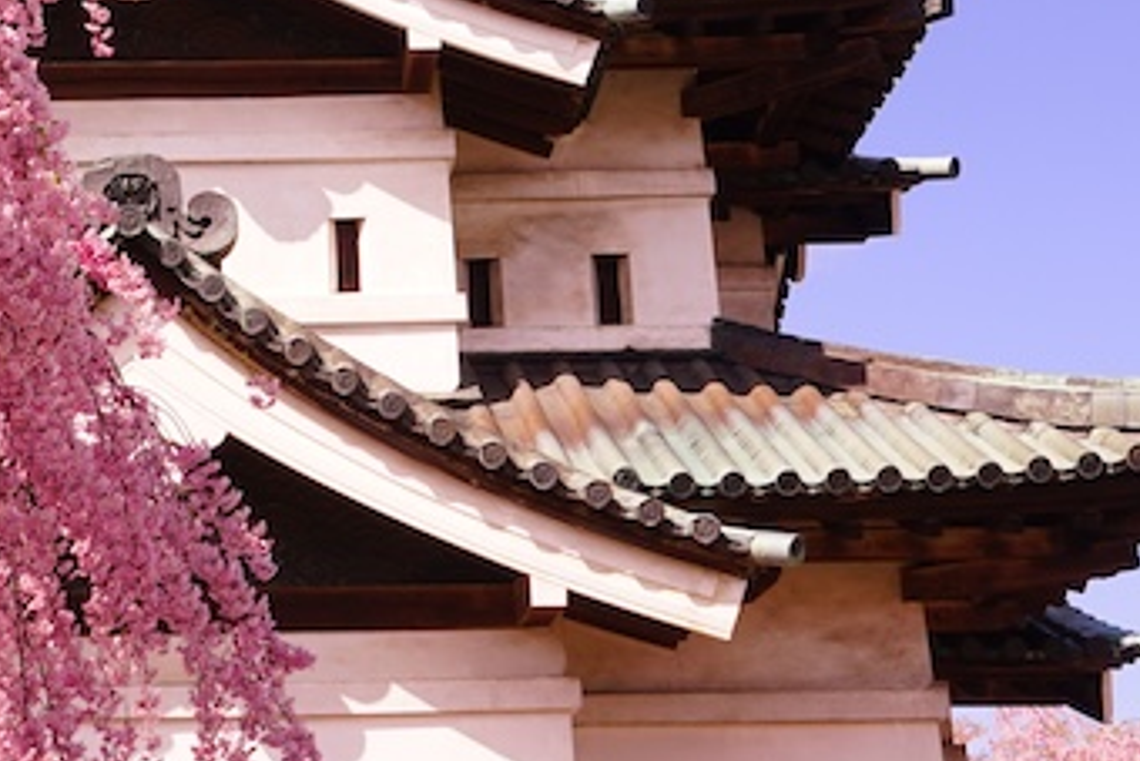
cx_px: 201
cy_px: 30
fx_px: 2503
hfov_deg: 25.2
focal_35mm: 79
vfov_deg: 17.0
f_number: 11
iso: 200
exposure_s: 1/200
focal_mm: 32
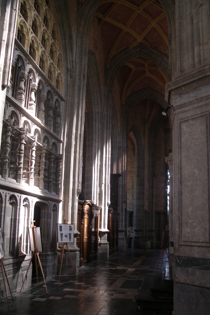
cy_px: 158
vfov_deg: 49.5
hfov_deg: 34.2
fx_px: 341
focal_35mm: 39
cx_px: 118
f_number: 2.8
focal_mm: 7.8
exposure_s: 1/25
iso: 200
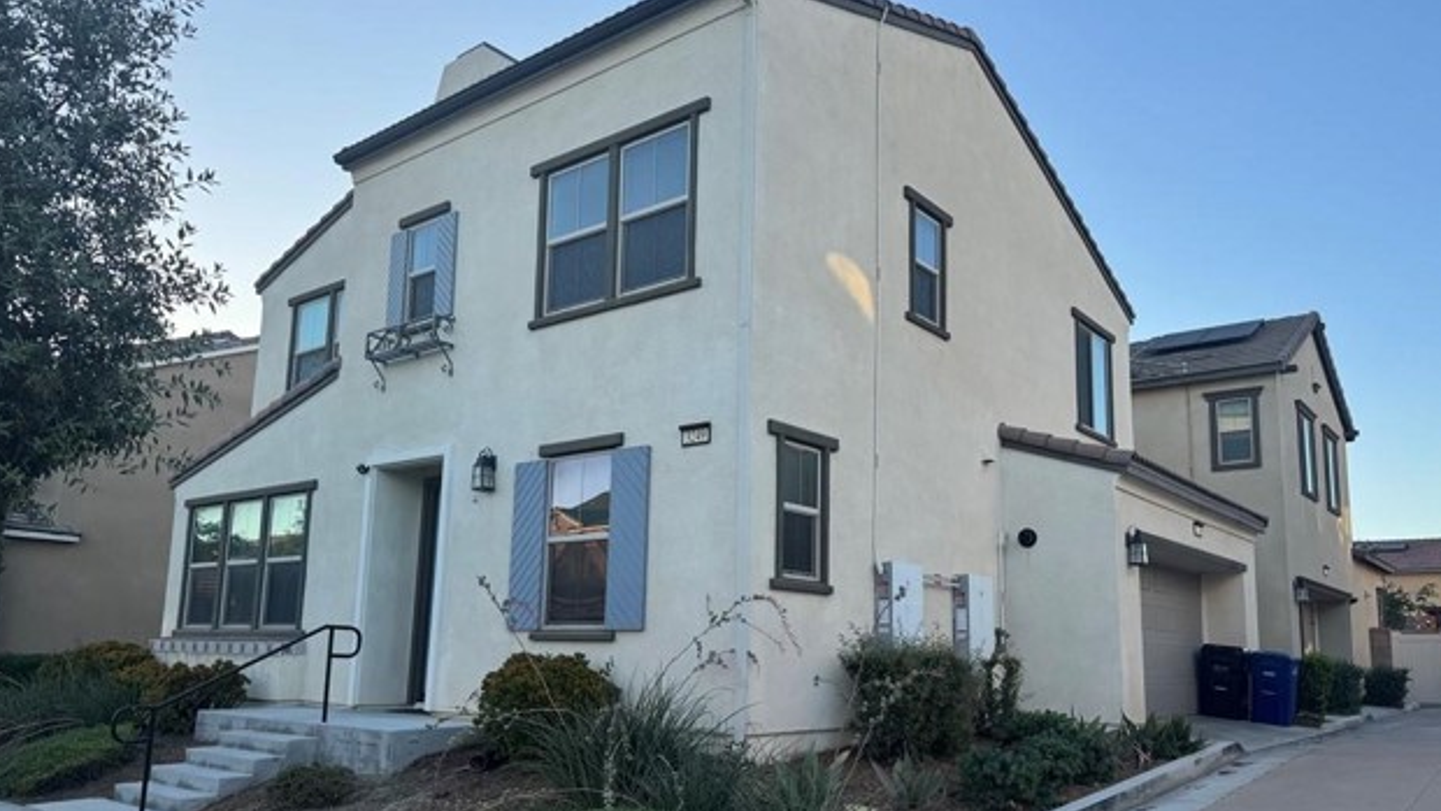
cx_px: 732
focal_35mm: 27
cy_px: 481
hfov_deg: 69.8
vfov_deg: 42.7
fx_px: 1032
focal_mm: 6.76
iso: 80
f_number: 1.78
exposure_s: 1/876
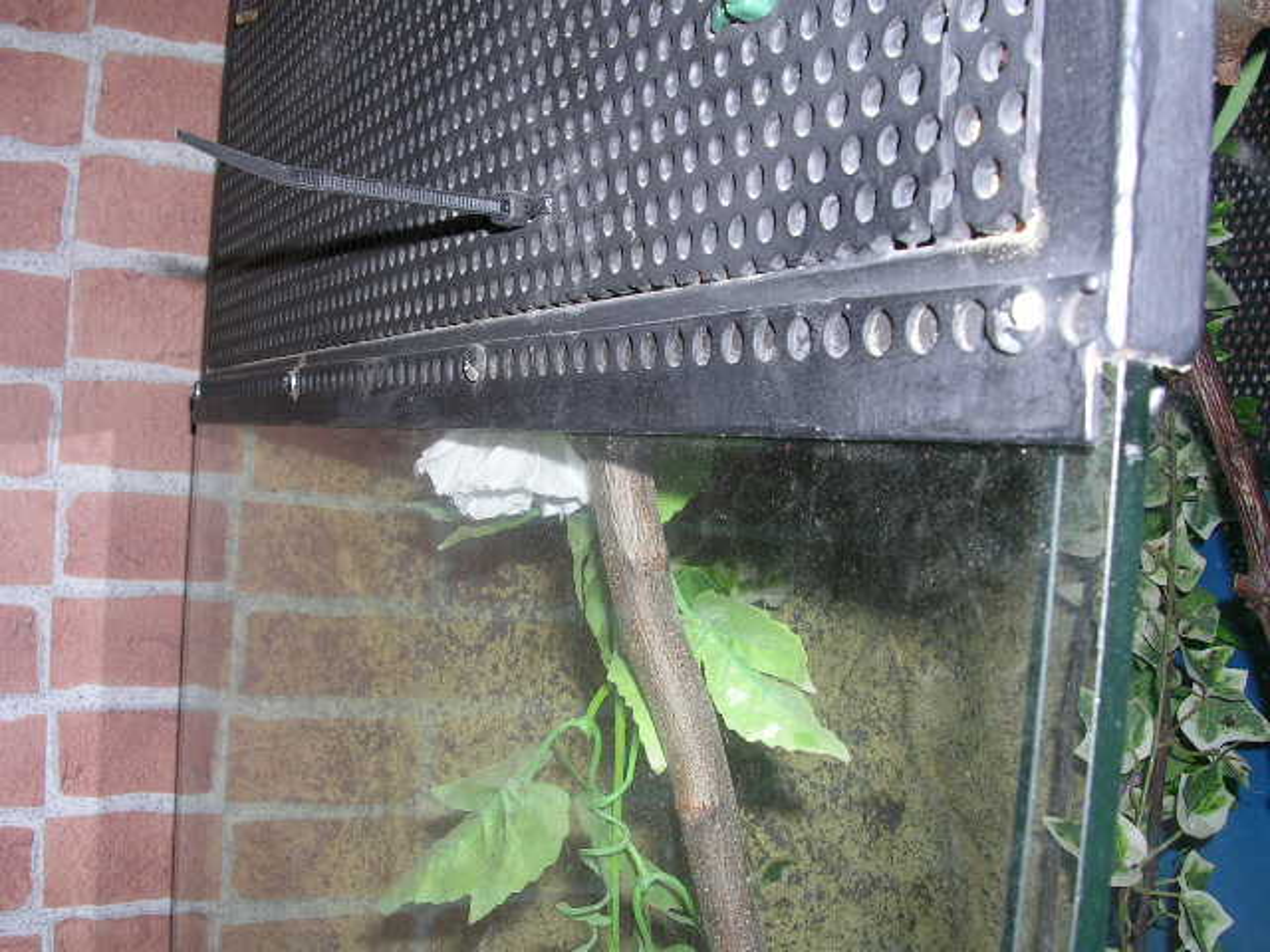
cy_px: 476
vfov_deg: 37.7
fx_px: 1394
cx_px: 635
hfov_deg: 49.0
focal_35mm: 38
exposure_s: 1/60.1
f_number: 5.6
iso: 50
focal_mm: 5.8
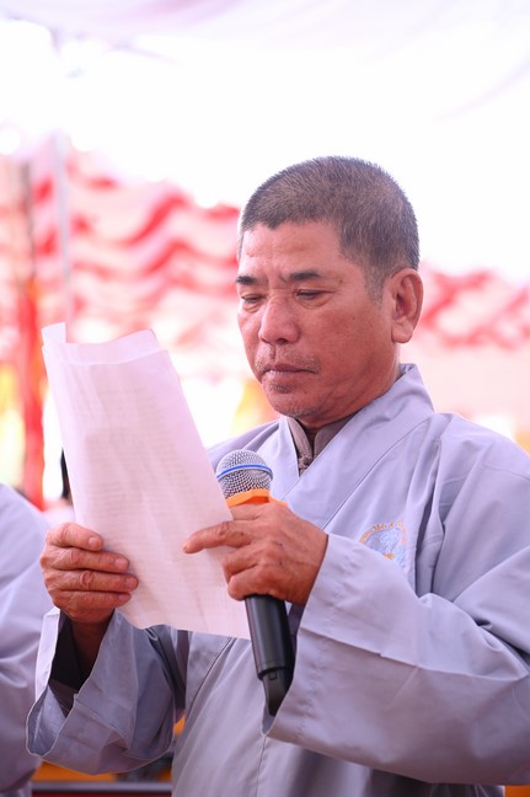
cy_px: 398
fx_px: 2654
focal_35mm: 120
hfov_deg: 11.4
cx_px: 265
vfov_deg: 17.1
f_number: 4.5
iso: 800
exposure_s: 1/160
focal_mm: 120
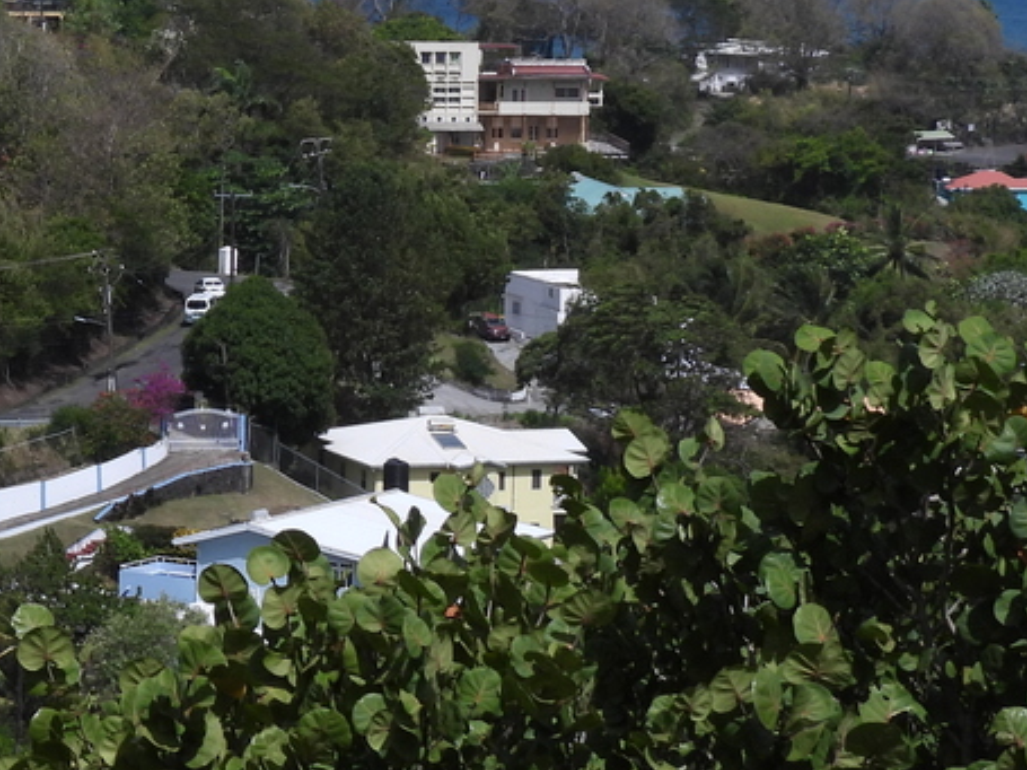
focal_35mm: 211
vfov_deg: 7.0
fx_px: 6258
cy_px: 212
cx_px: -269
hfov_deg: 9.2
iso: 100
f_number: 4
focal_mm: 13.4
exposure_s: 1/2000
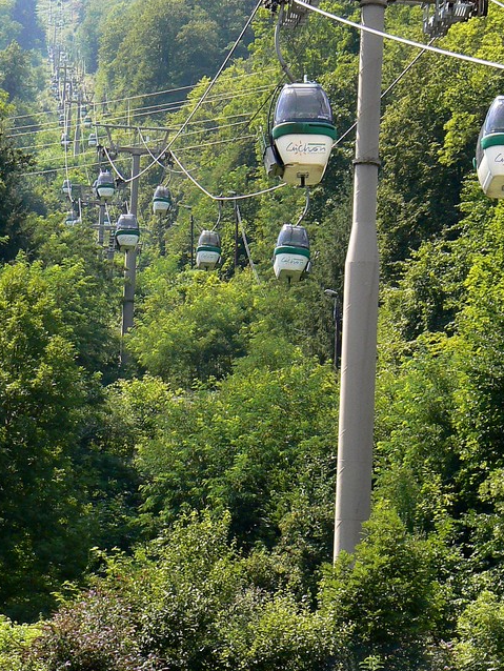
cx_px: 156
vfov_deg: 12.7
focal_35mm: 155
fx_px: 3007
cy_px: 220
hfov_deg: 9.6
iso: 100
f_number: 6.3
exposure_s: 1/320
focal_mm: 14.5
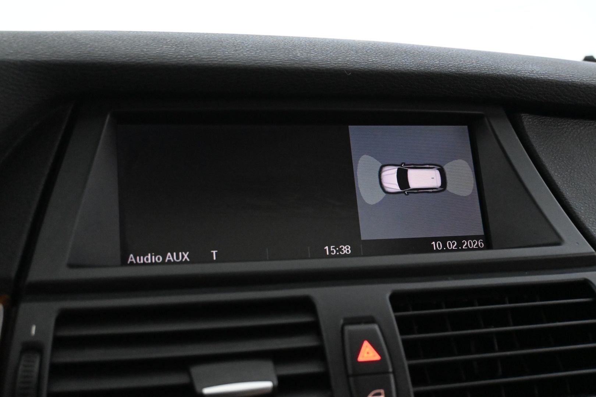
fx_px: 720
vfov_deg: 30.8
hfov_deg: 45.0
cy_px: 198
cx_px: 298
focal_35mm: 44
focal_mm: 29
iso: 7200
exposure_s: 1/50
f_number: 4.8
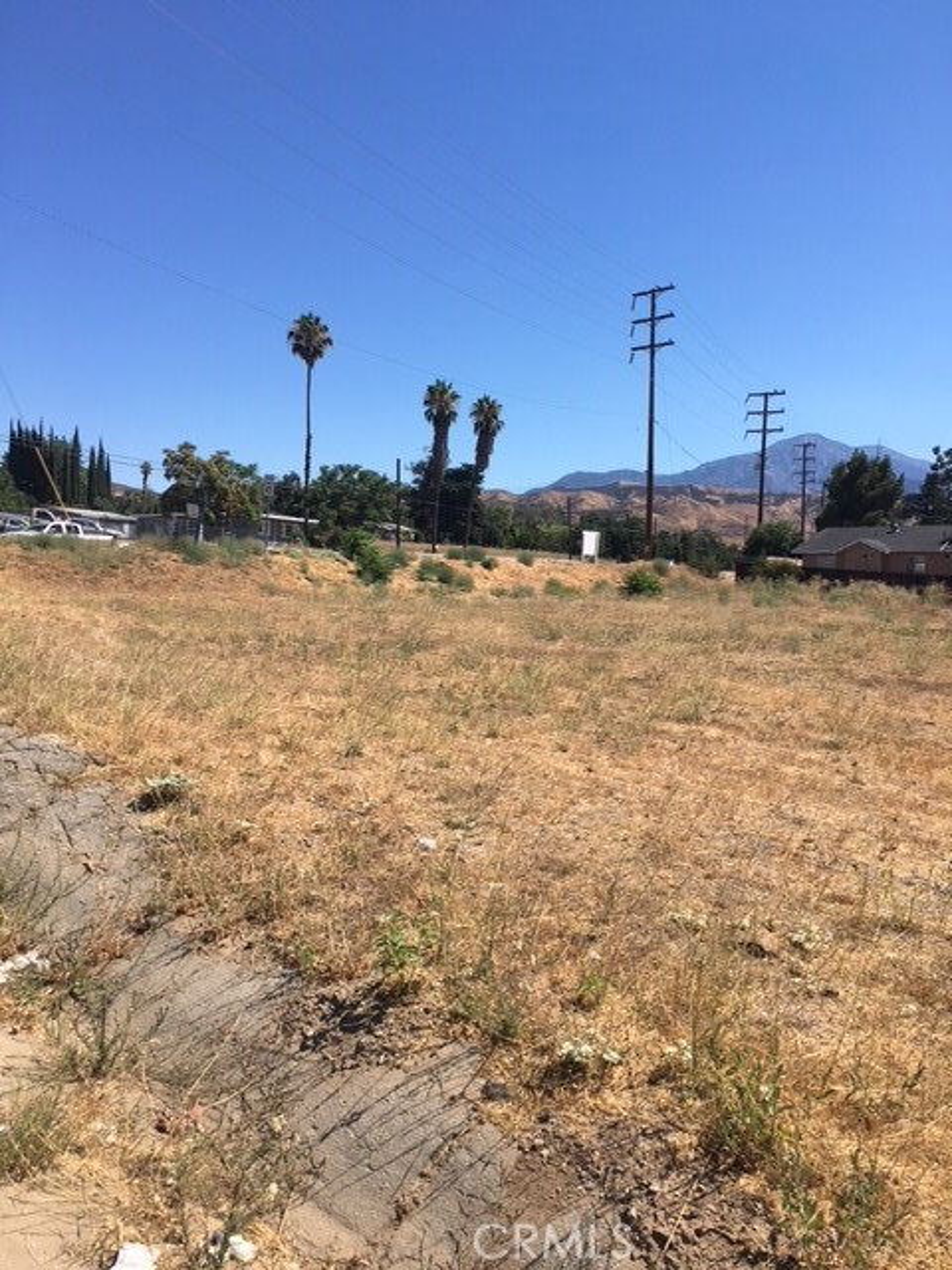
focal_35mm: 29
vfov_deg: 61.7
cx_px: 476
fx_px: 1063
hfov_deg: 48.2
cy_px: 635
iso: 25
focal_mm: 4.15
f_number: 2.2
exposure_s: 1/1672
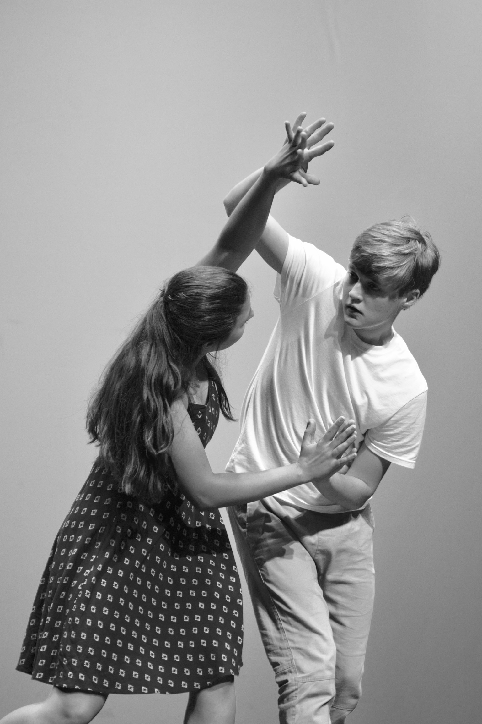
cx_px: 241
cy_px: 362
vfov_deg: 8.3
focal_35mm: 248
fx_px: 4970
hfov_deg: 5.6
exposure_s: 1/320
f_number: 5.3
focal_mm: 165
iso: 1600
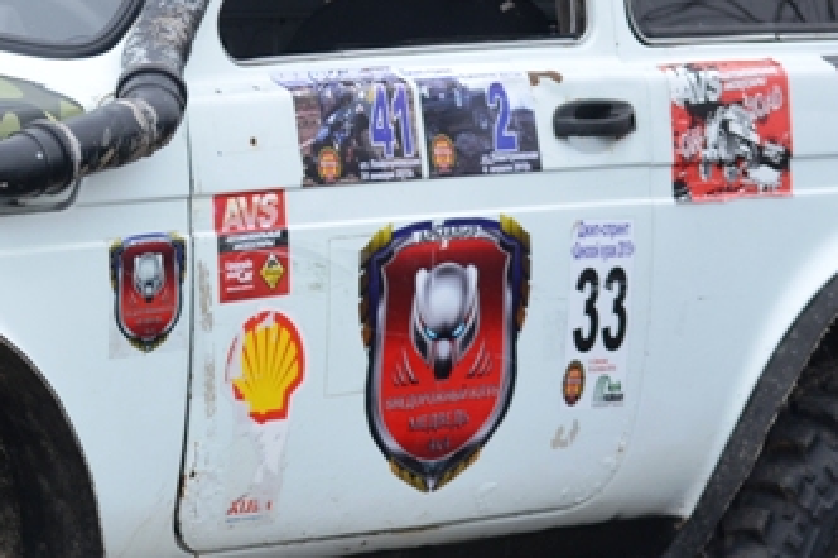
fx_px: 5922
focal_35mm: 255
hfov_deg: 8.0
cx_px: -212
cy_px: 241
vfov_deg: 5.4
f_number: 5.6
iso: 100
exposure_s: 1/125
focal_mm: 55
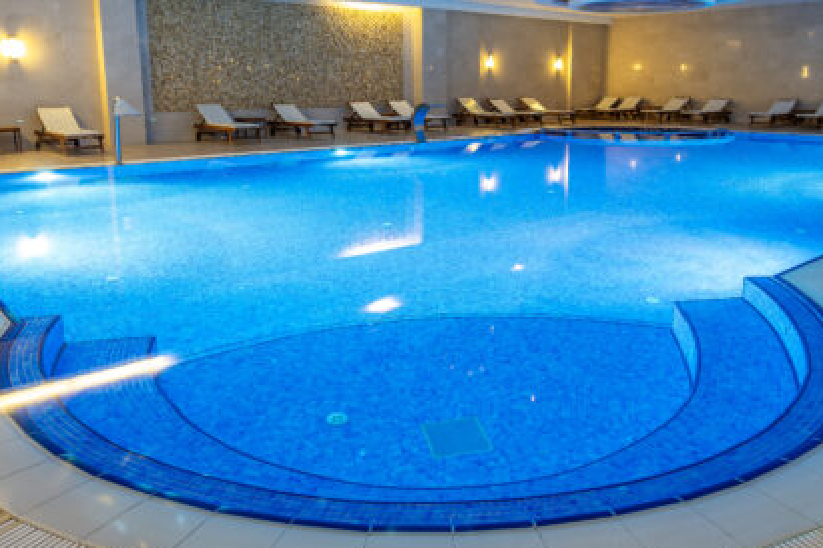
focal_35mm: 30
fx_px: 686
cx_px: 446
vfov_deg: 43.3
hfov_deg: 61.9
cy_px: 209
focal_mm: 16
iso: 400
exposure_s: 1
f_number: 4.5
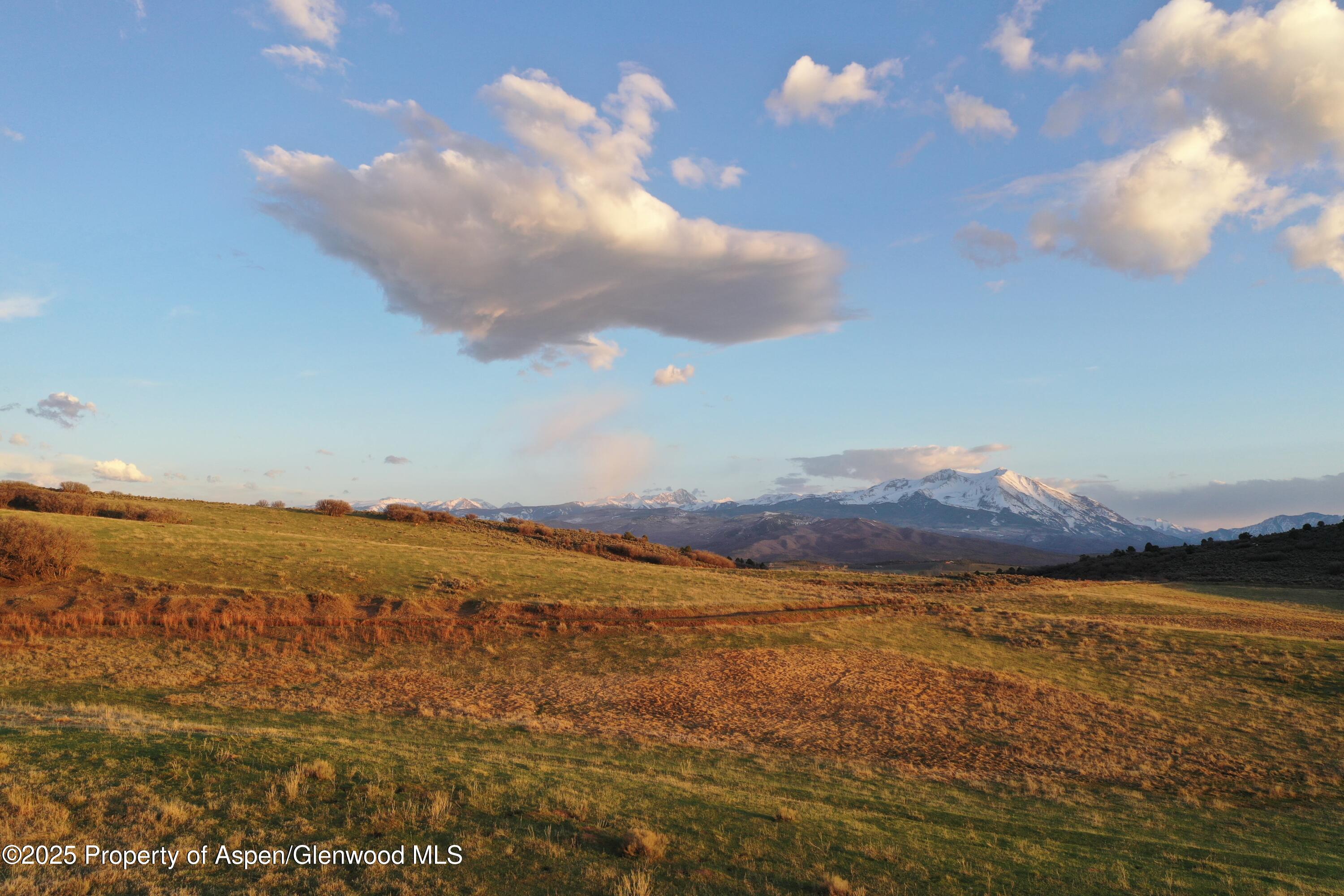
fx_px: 1045
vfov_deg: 46.4
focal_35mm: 28
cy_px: 448
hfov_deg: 65.5
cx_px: 672
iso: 100
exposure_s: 1/120
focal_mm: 10.26
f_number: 4.5
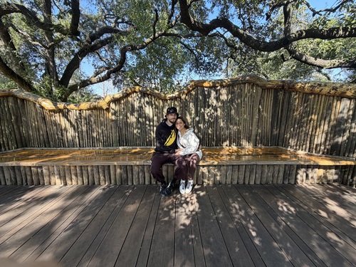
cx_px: 178
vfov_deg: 85.7
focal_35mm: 14
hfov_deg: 102.1
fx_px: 144
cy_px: 134
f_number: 2.2
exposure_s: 1/121
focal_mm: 2.22
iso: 64
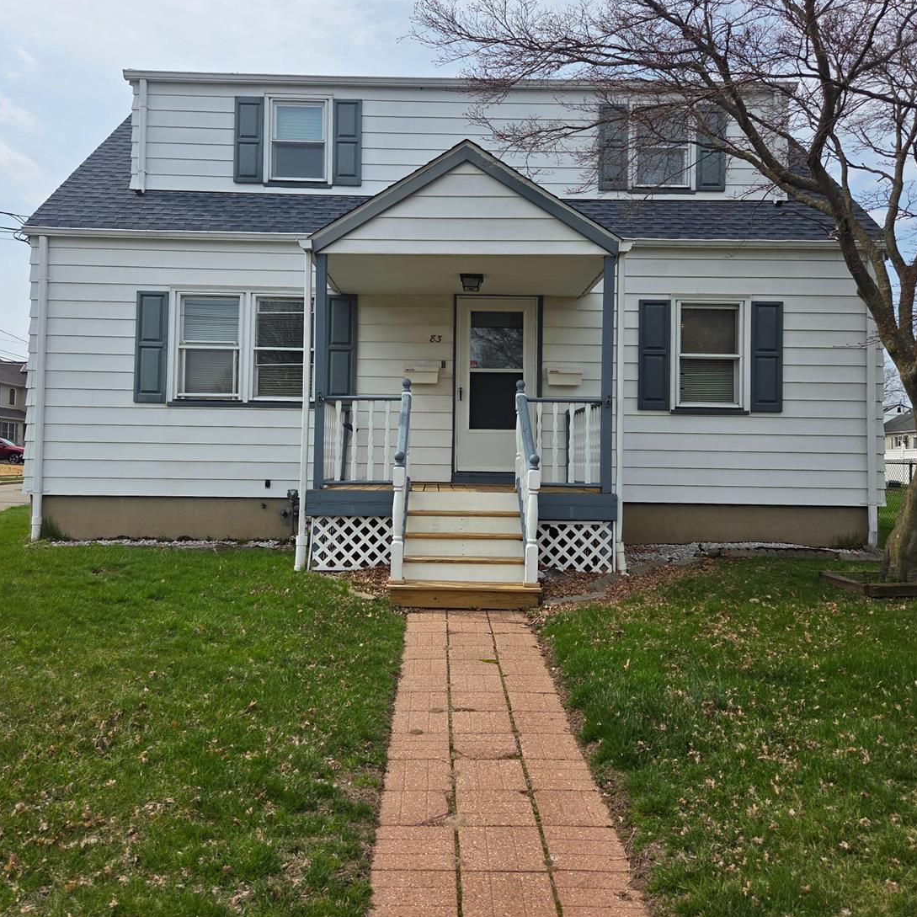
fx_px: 839
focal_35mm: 28
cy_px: 434
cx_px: 458
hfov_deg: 57.3
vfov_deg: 57.3
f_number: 1.8
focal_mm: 5.4
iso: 80
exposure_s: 1/6412
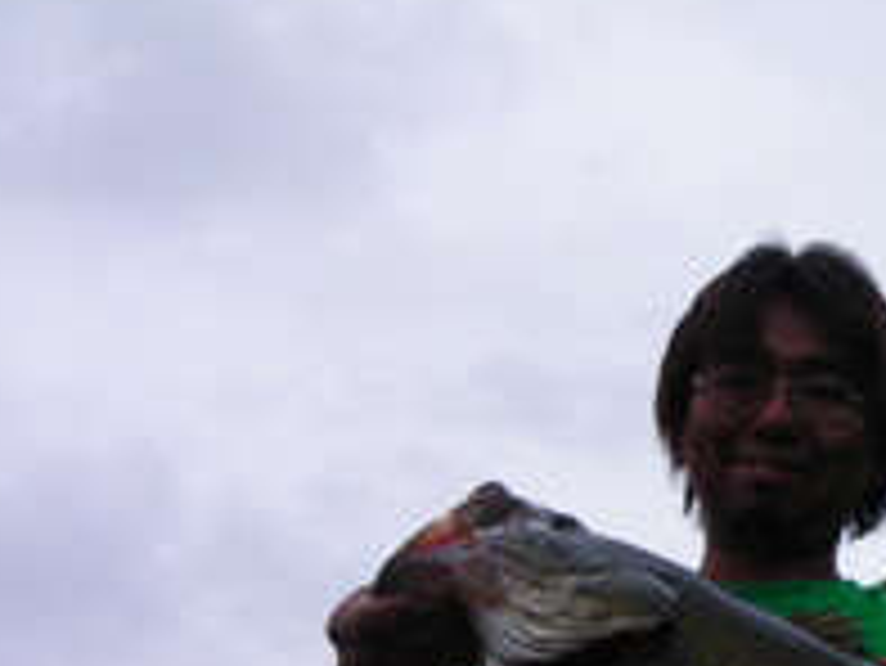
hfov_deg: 24.6
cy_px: 608
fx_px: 1972
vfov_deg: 18.8
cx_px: 792
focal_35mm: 77
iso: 200
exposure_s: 1/29
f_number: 3.5
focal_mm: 6.3
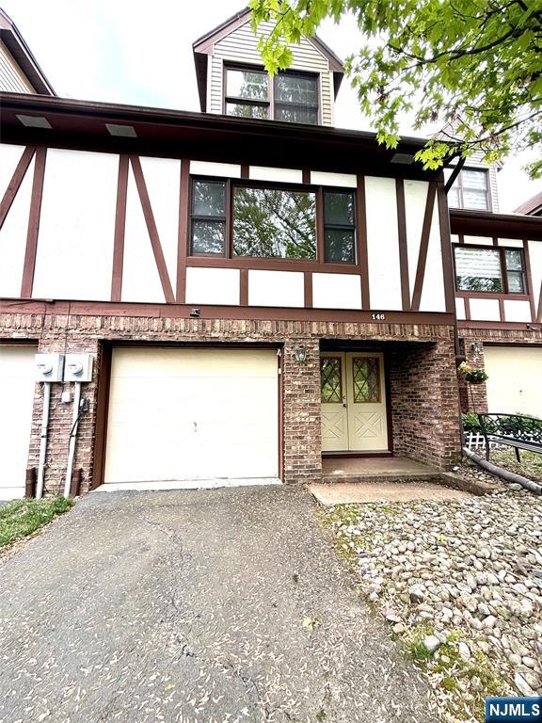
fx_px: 292
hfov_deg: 85.7
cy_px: 362
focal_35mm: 14
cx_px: 271
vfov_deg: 102.1
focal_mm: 2.22
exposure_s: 1/200
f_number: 2.2
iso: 50
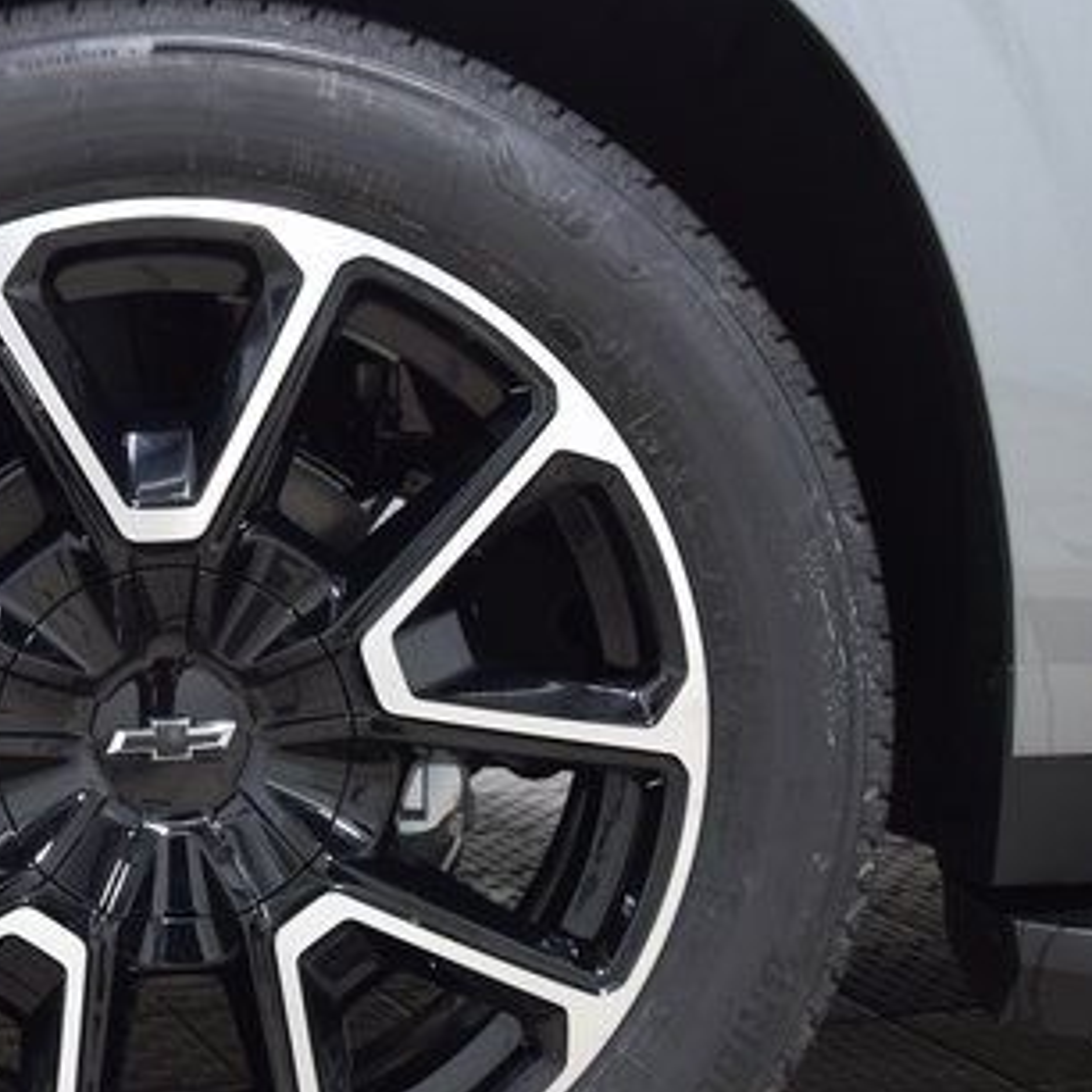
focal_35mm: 64
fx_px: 2284
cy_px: 726
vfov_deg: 26.7
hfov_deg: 26.2
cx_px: 171
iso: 1100
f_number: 6.3
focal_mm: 24
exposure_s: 1/15
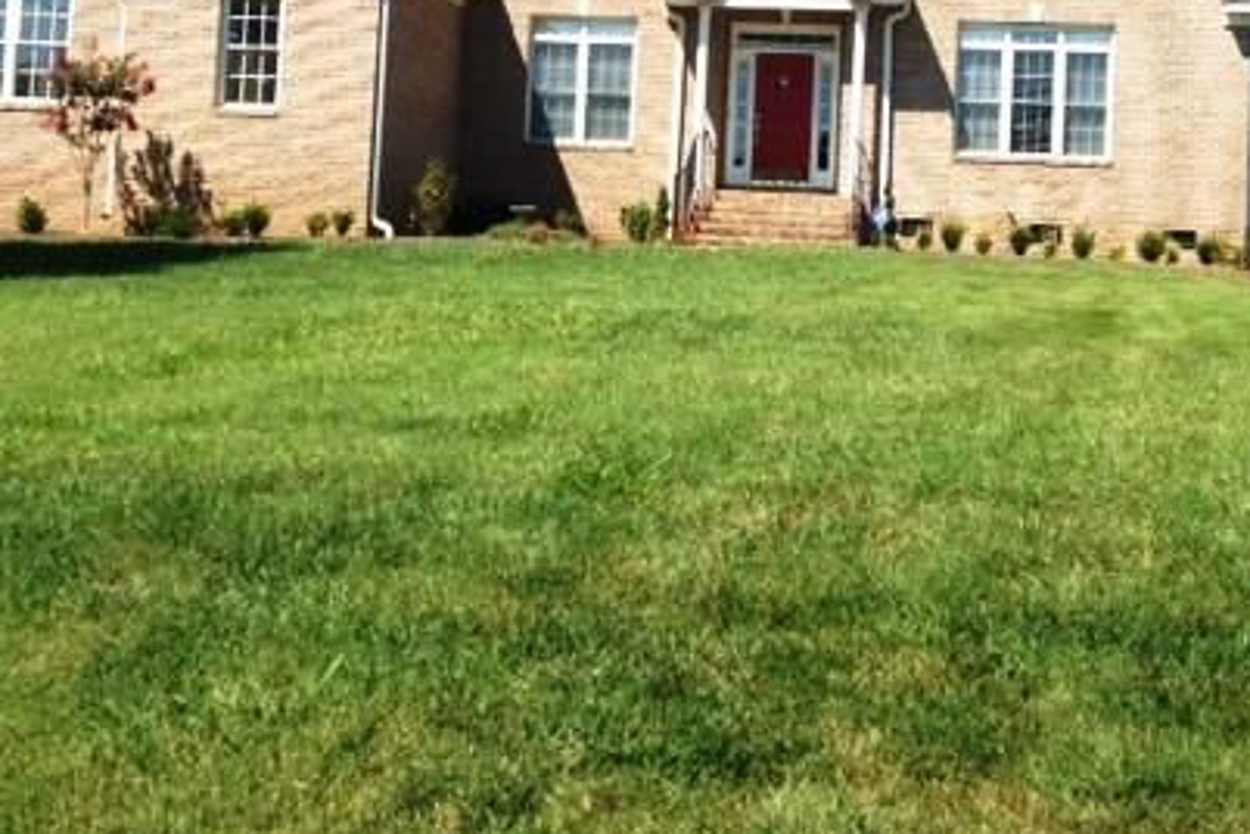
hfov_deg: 34.5
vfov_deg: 22.9
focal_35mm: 58
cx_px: 672
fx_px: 2014
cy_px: 131
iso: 50
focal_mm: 4.28
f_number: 2.4
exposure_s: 1/1314
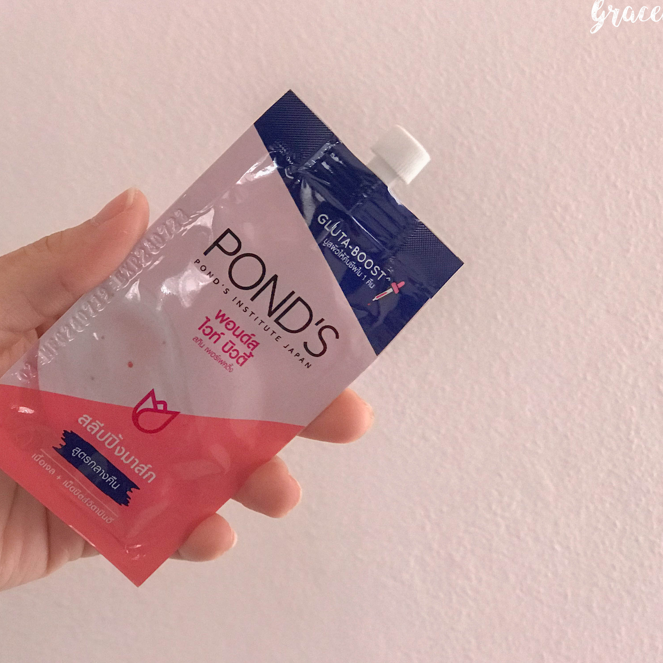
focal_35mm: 68
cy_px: 329
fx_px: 1474
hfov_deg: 25.3
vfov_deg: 25.4
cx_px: 251
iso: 200
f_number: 2.8
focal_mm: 6.6
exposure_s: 1/50
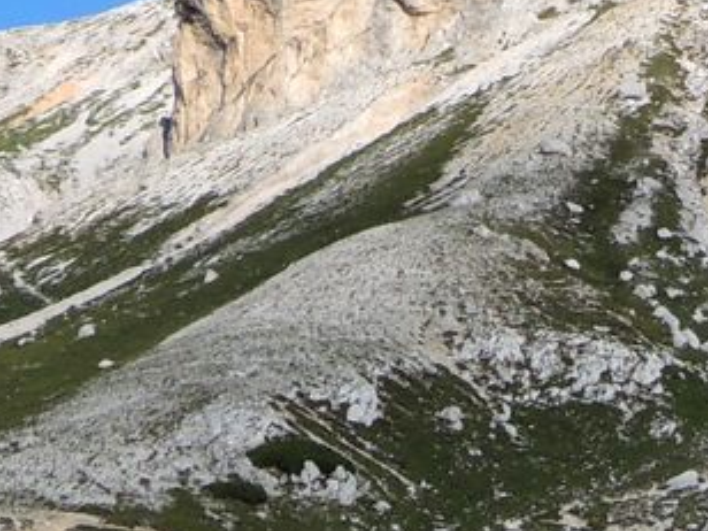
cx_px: 1165
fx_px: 4254
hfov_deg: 9.2
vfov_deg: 7.1
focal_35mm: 208
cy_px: 103
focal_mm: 7.2
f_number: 4.1
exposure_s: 1/800
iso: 100
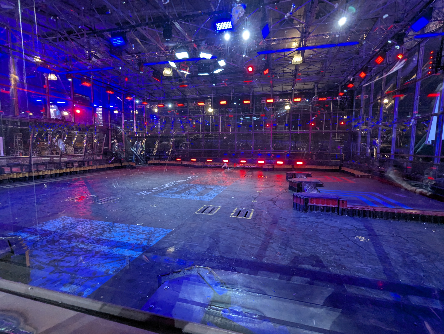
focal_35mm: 16
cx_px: 222
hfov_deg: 94.4
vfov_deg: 78.2
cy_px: 167
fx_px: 206
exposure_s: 1/30.8
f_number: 2.2
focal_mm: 2.35
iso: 163
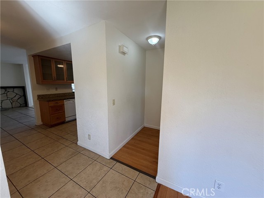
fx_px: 107
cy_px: 99
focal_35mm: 14
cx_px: 132
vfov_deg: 85.7
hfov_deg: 102.1
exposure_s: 1/120
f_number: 2.2
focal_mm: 2.22
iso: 125
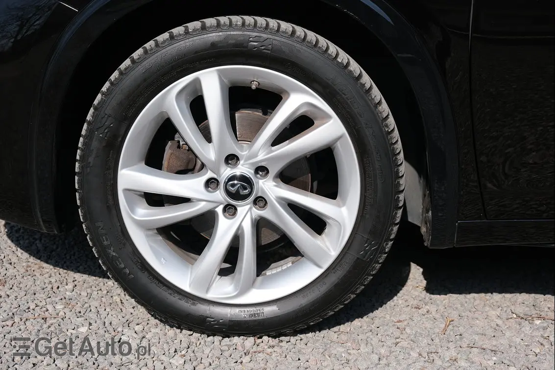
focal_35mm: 54
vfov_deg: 25.1
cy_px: 185
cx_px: 278
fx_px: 832
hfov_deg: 36.9
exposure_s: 1/950
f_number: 5.6
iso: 320
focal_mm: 35.8
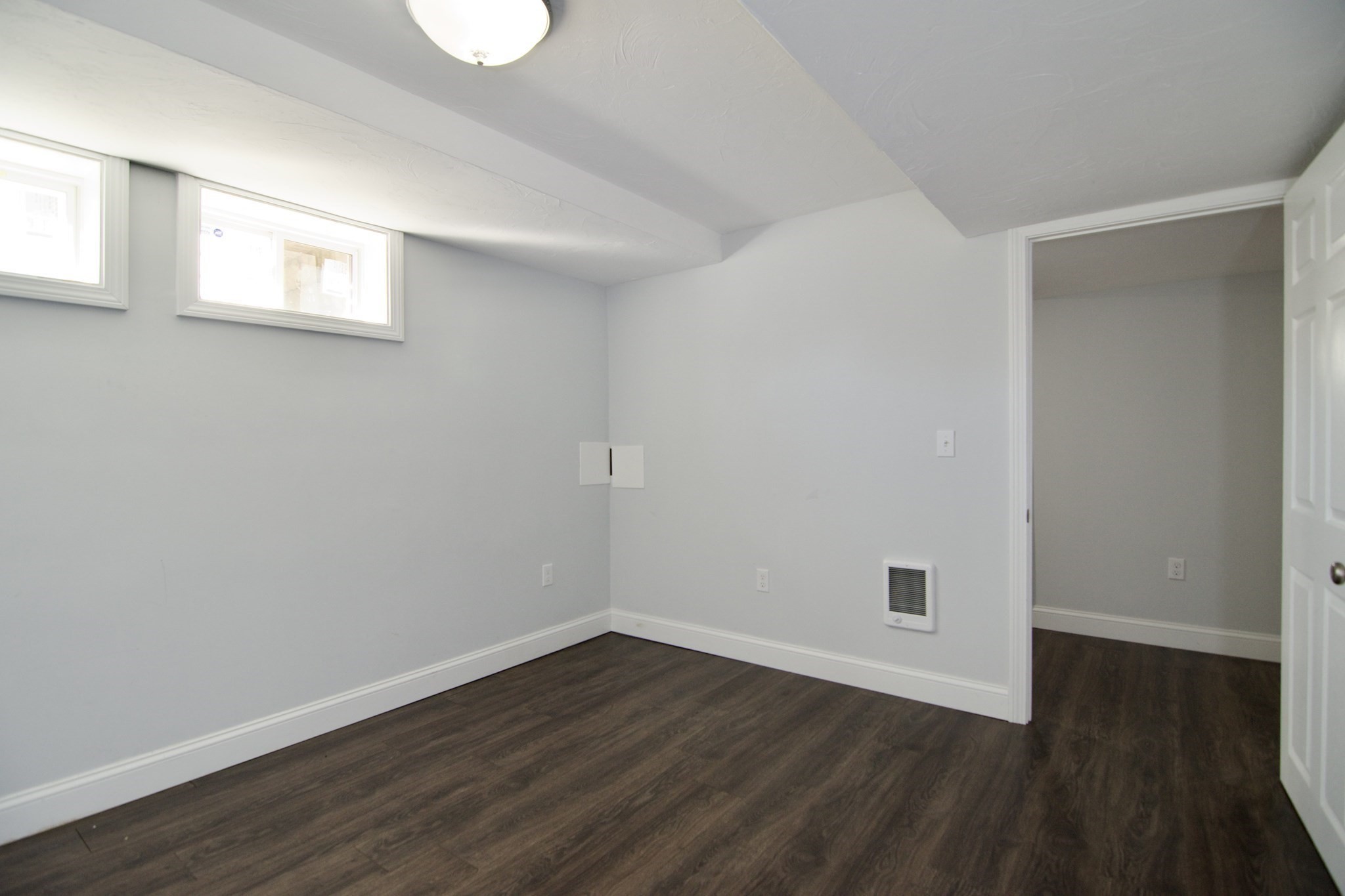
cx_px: 672
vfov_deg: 72.0
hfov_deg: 95.0
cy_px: 448
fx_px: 616
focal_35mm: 16
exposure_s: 1/80
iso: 400
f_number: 4
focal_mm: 11
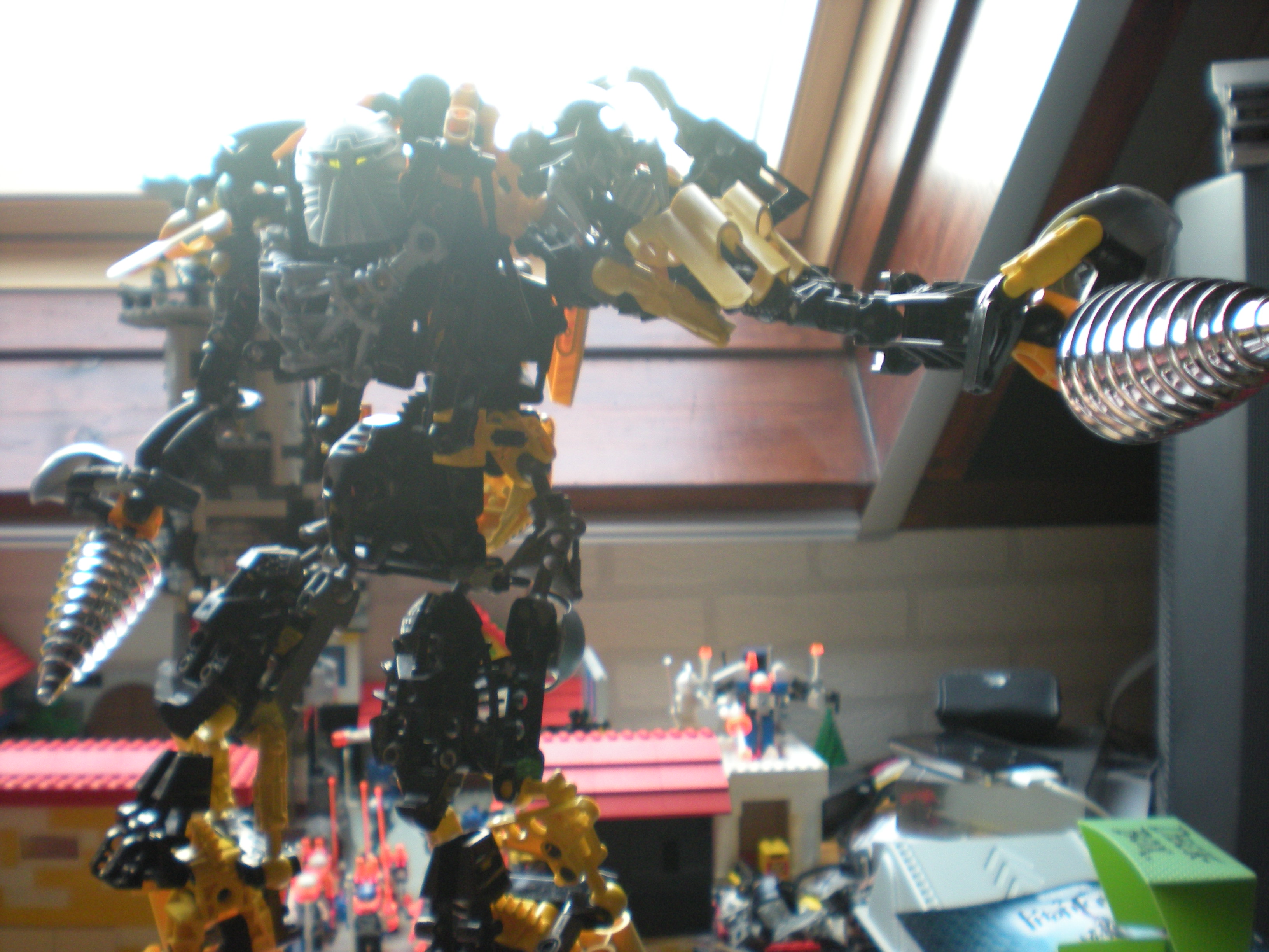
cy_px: 476
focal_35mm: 38
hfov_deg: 49.0
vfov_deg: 37.7
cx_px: 634
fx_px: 1393
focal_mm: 6.3
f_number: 3.1
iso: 200
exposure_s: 1/10.3
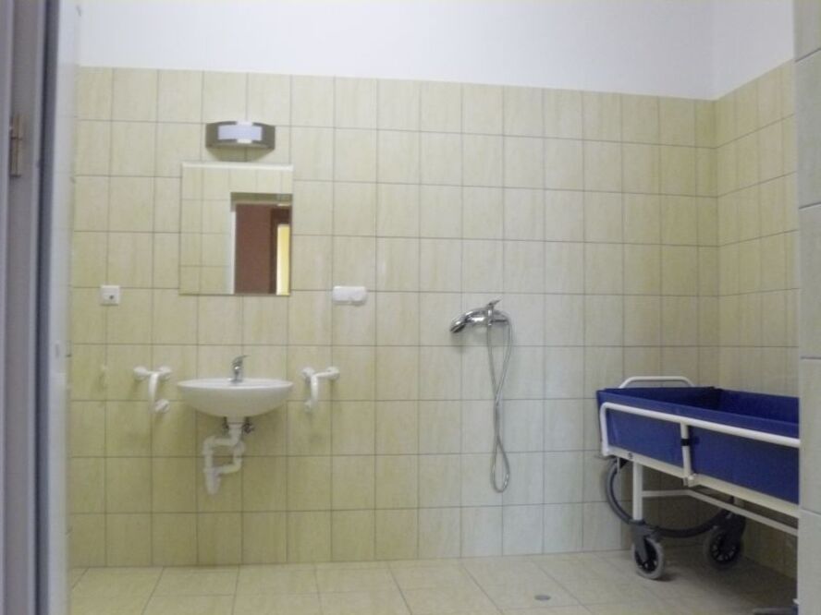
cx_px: 410
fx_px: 854
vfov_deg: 39.7
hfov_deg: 51.4
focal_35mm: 36
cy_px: 308
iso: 400
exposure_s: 1/8
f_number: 8
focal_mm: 6
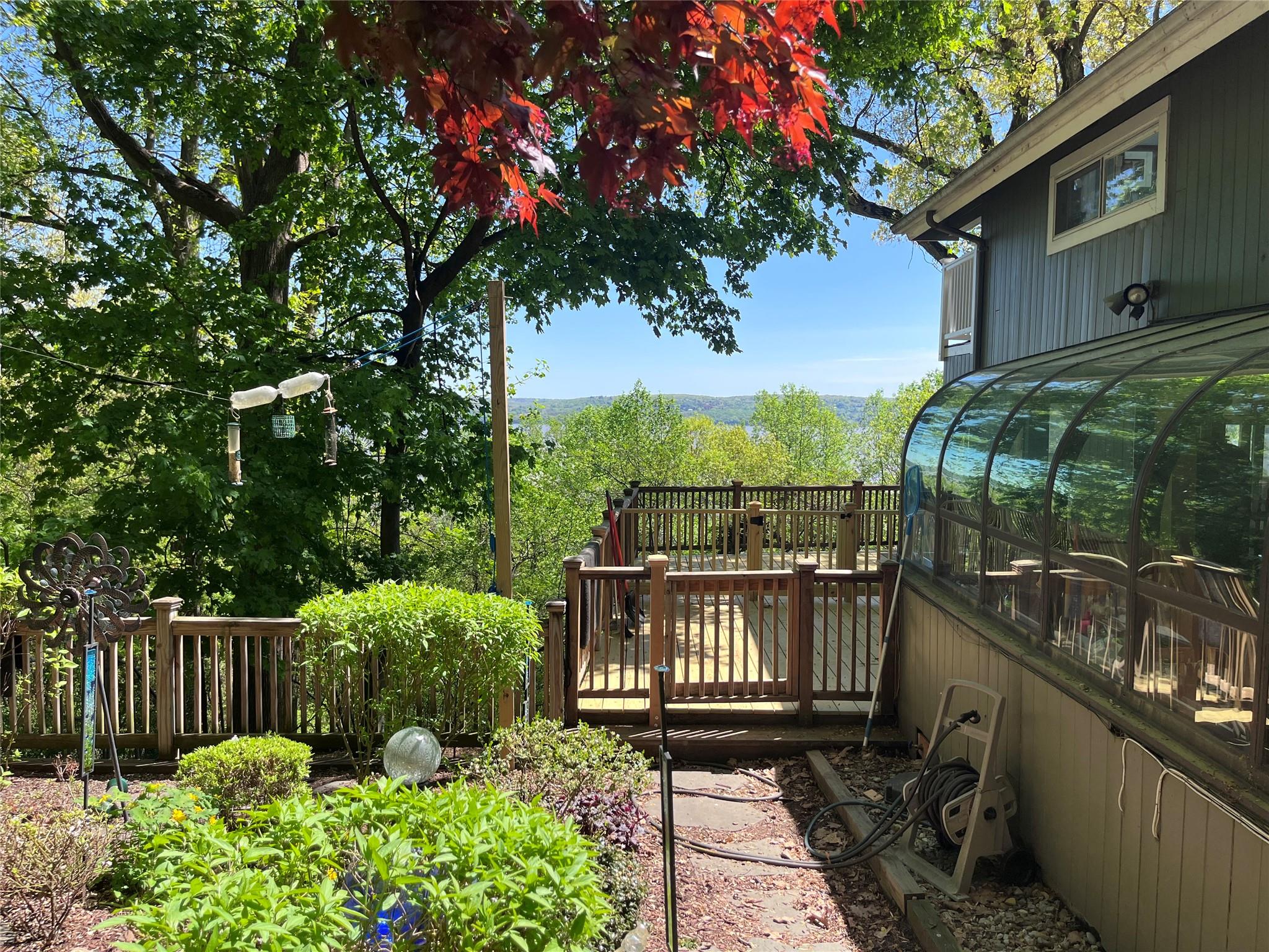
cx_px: 634
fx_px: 953
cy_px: 476
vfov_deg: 53.1
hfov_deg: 67.3
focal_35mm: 26
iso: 50
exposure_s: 1/1225
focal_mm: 5.1
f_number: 1.6
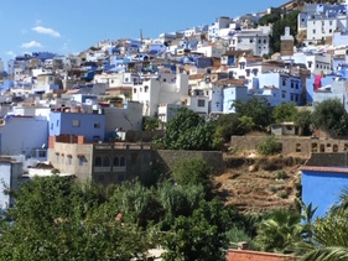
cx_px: 243
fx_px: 664
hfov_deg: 29.1
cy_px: 110
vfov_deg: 22.3
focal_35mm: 66
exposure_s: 1/1538
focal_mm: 4.15
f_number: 2.2
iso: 25
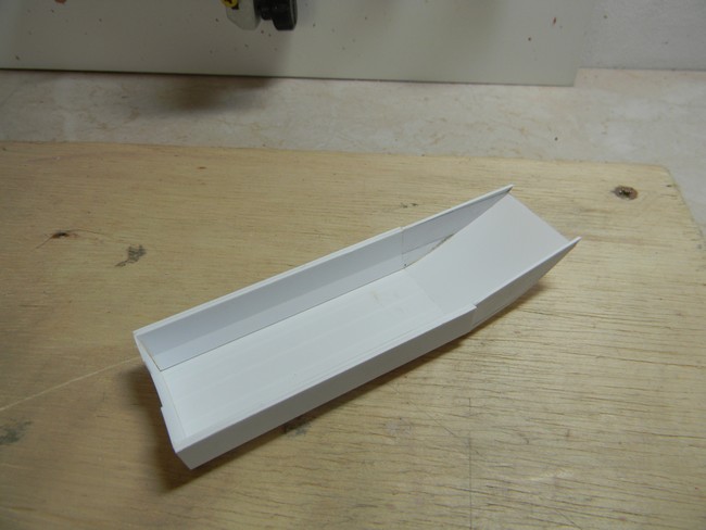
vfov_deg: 49.8
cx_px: 353
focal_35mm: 28
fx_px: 571
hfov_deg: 63.4
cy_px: 265
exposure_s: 1/30
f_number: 3.5
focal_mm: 5
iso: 92
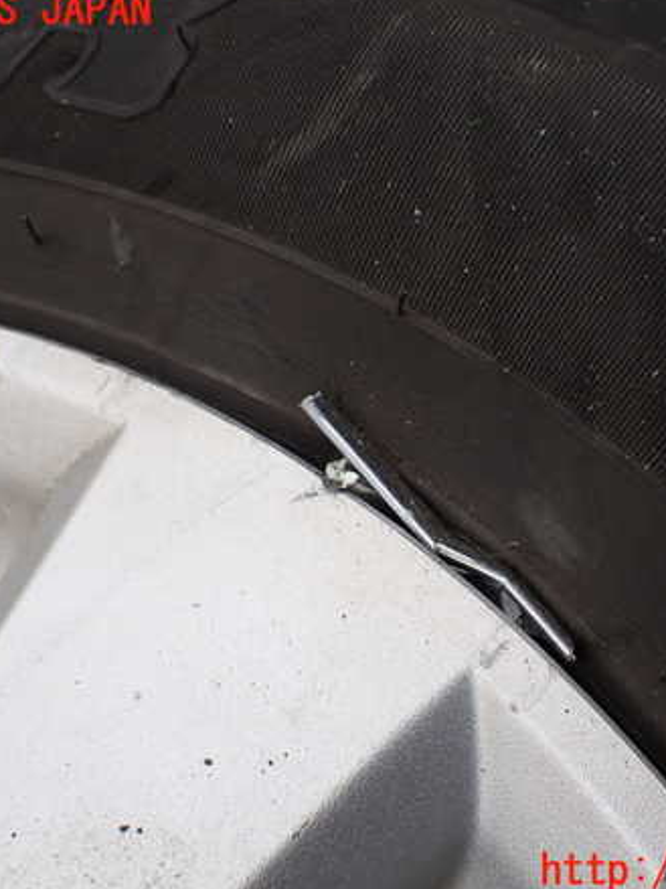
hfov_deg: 35.0
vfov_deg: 45.8
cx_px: 391
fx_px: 1052
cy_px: 441
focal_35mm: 41
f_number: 2.3
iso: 100
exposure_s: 1/200
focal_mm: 5.4
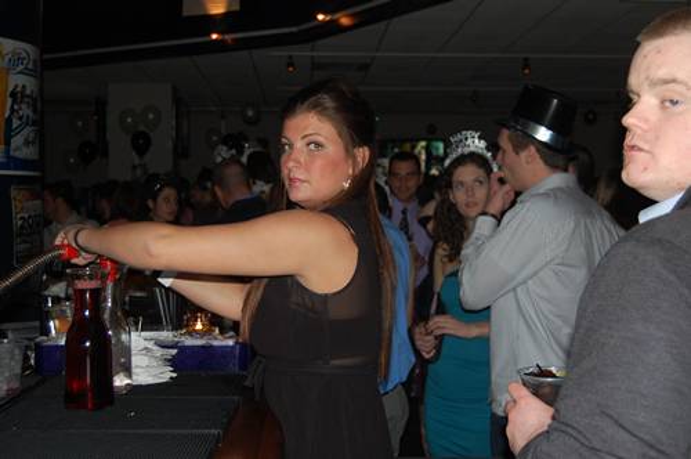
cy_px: 230
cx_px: 346
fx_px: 920
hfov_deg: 41.2
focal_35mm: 48
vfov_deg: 28.0
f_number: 4.5
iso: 400
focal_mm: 32
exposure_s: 1/60
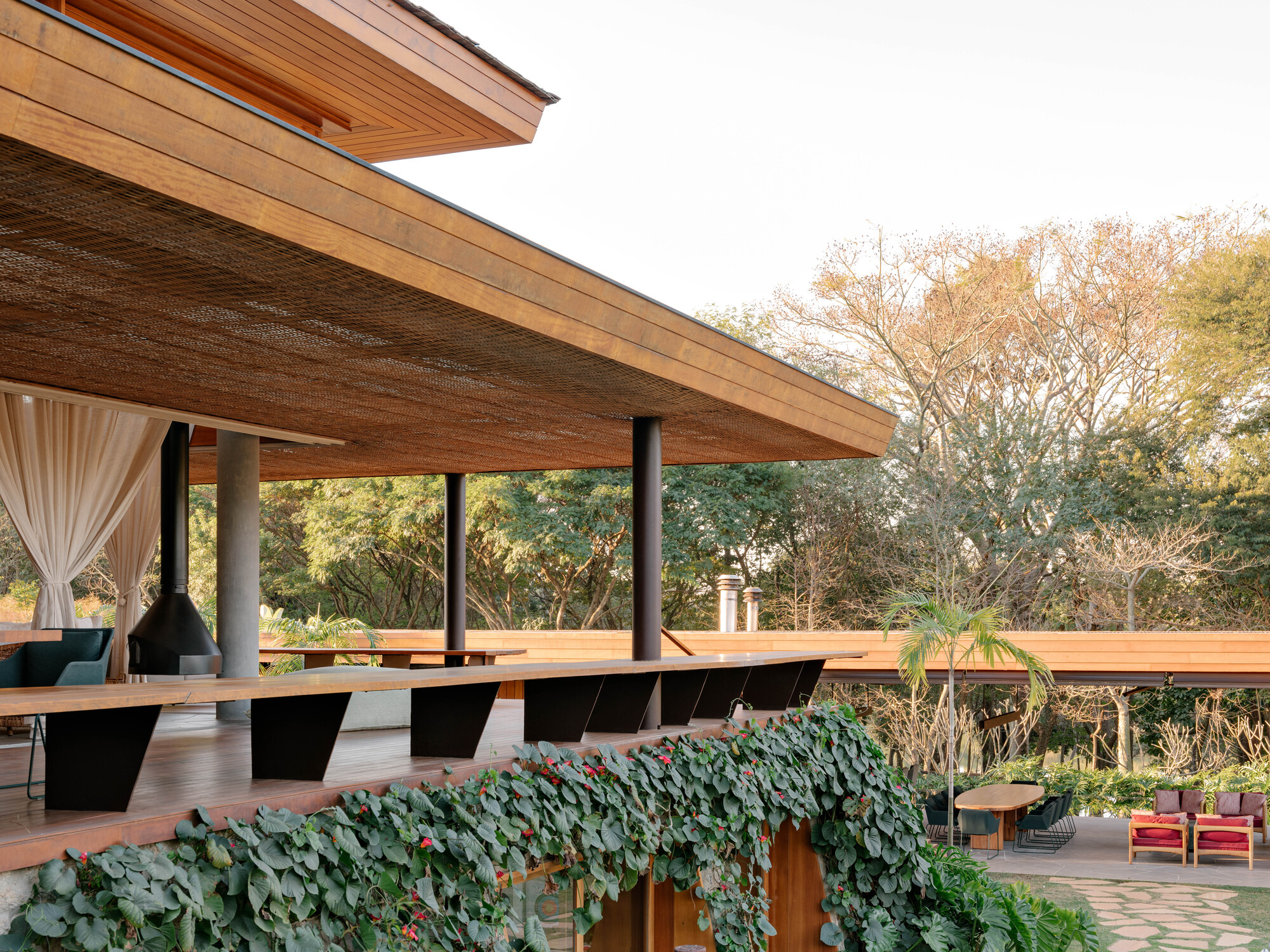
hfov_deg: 42.1
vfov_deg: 32.2
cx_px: 635
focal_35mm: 45
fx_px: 1651
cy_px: 476
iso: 200
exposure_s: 1/13
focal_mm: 56.3
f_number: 9
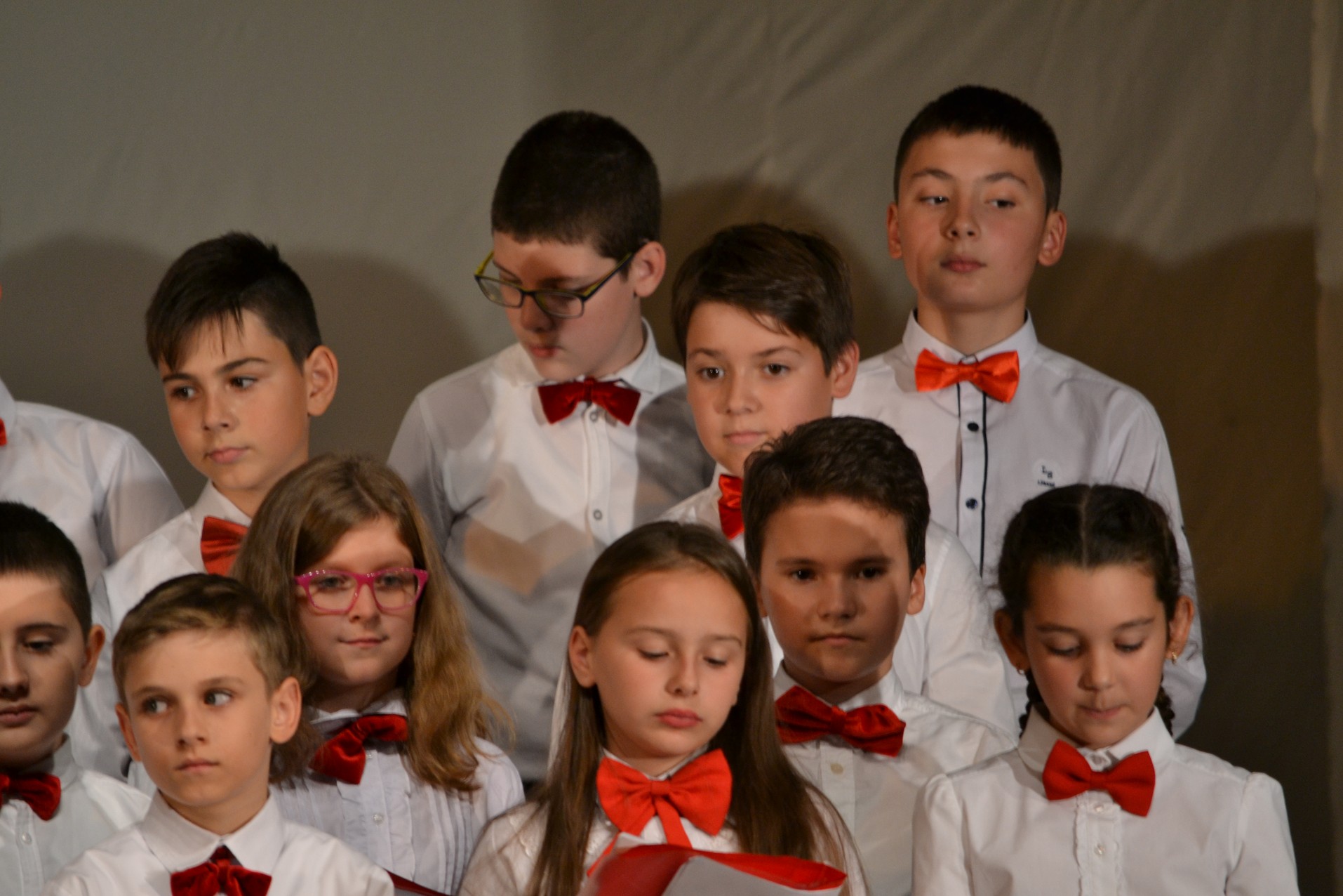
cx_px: 672
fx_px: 16786
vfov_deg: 3.1
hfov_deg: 4.6
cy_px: 448
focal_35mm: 450
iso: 720
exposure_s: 1/80
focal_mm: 300
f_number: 5.6
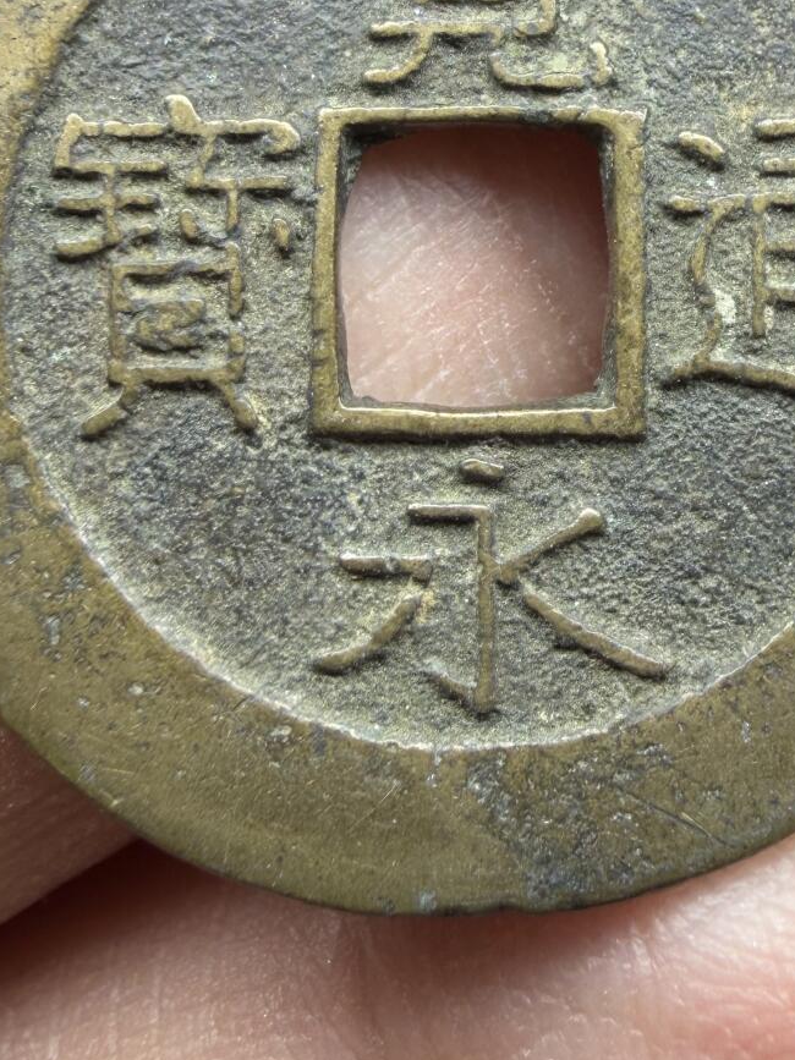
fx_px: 1654
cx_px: 542
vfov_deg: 34.7
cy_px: 257
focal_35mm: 54
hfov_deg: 26.8
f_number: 2.2
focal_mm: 2.22
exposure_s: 1/211
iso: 40
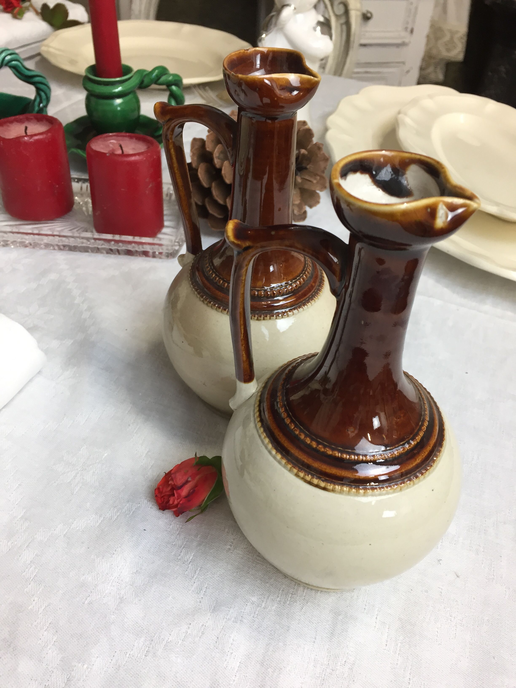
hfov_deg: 48.2
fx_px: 576
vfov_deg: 61.7
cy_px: 344
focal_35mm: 29
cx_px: 258
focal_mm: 4.15
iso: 40
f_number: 2.2
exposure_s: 1/33
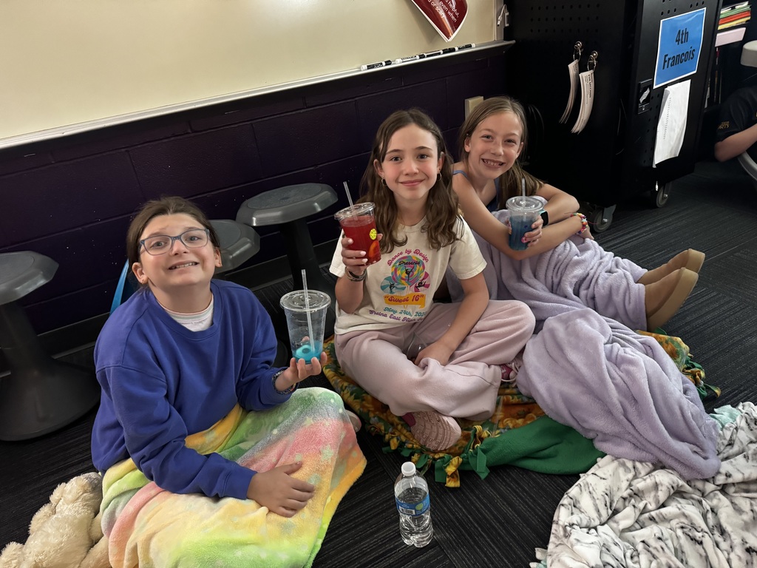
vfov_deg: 56.8
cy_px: 284
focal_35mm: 24
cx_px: 378
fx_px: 525
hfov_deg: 71.6
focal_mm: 6.76
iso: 800
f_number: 1.78
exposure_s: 1/30
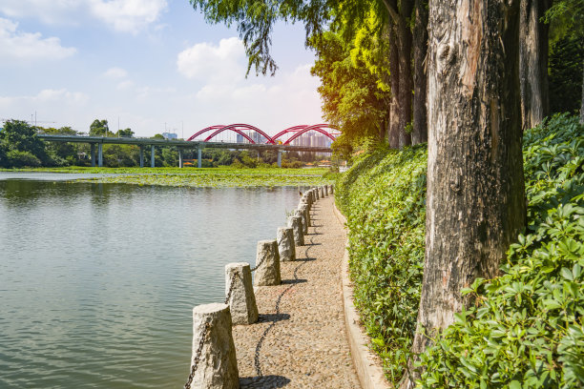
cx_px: 292
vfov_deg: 40.0
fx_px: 535
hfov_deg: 57.2
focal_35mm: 33
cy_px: 194
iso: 250
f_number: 11
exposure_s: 1/320
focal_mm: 33
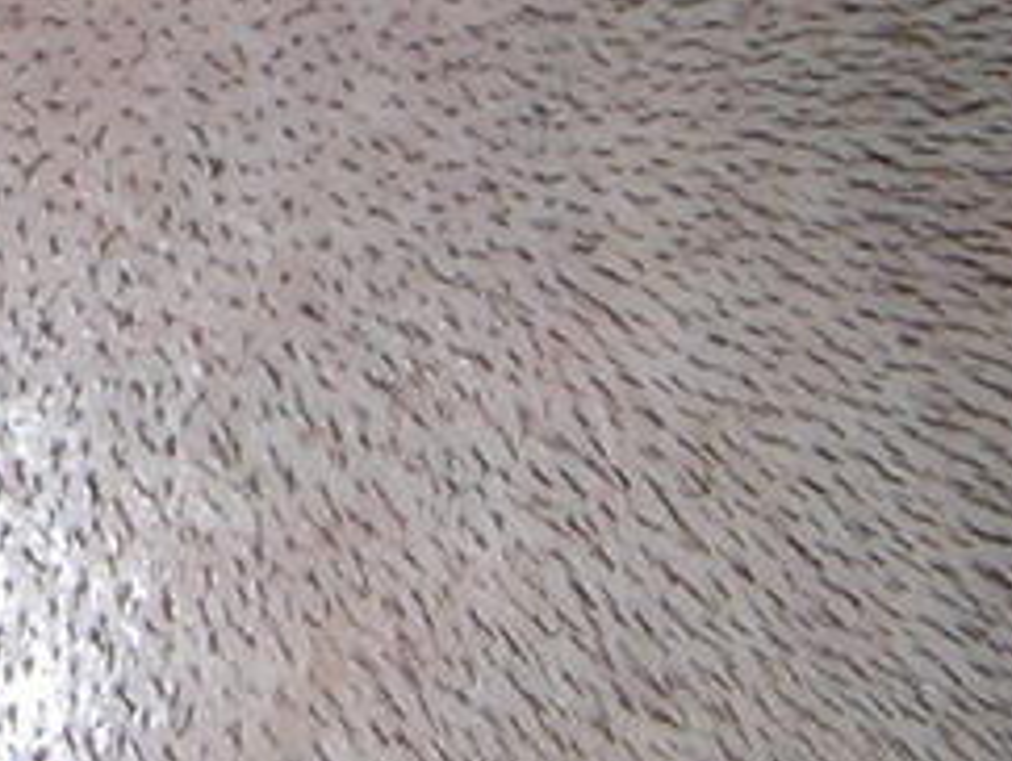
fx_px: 4946
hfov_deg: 11.6
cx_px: 142
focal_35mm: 169
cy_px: 25
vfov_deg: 8.8
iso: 50
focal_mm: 5.2
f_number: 5.4
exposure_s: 1/60.1
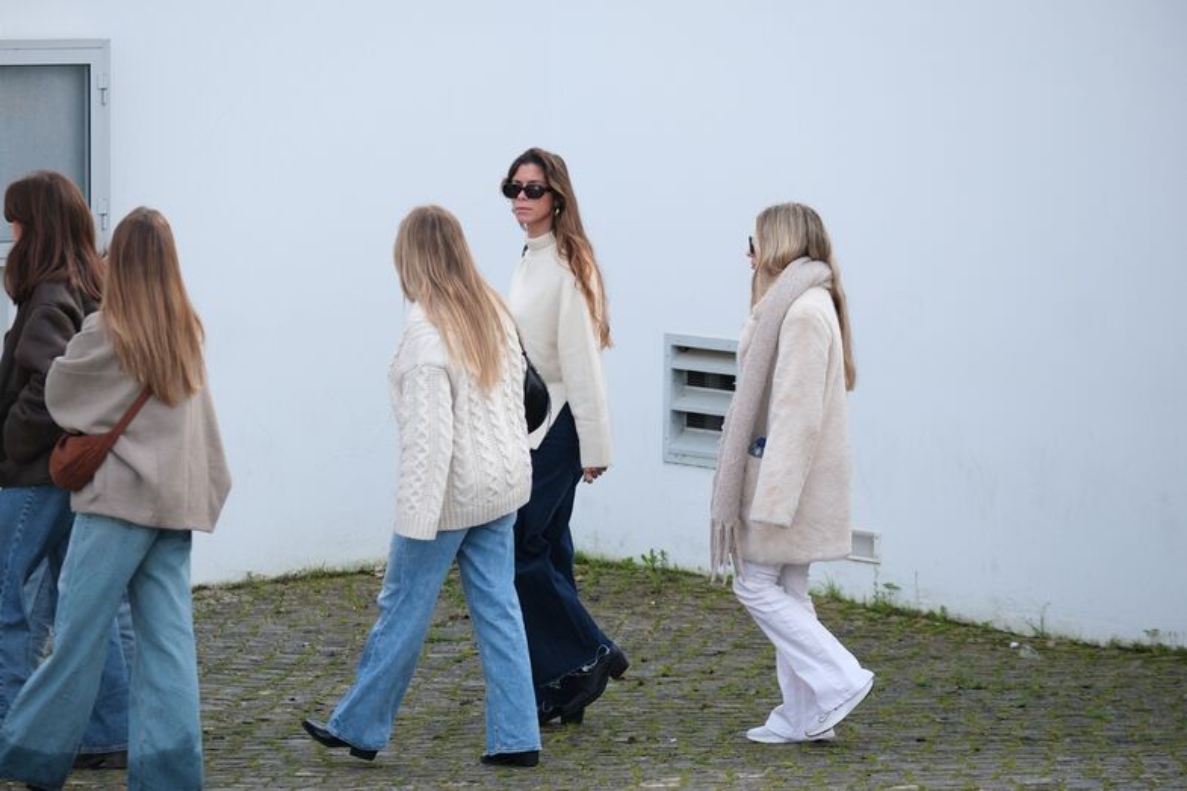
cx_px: 594
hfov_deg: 9.8
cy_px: 396
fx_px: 6922
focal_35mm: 210
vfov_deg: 6.5
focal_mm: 140
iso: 400
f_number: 4
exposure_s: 1/800
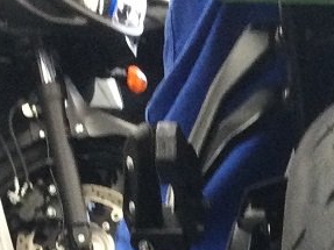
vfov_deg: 8.4
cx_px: 433
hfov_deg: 11.9
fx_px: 1562
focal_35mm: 162
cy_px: 578
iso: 80
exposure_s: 1/30
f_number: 2.4
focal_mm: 3.3
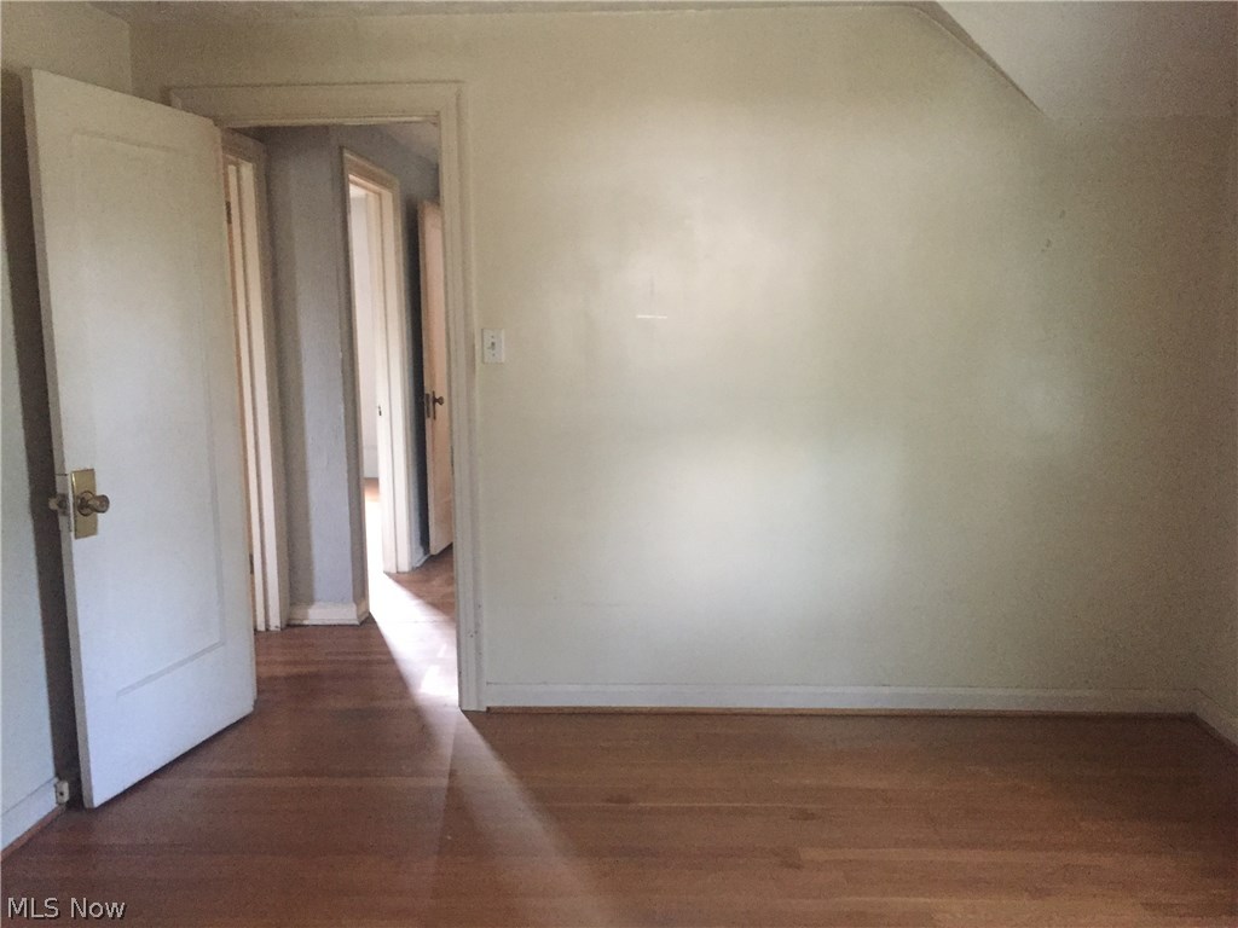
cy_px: 464
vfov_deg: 48.2
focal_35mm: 29
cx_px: 619
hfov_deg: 61.7
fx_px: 1037
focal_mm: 4.15
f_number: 2.2
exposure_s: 1/30
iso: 320
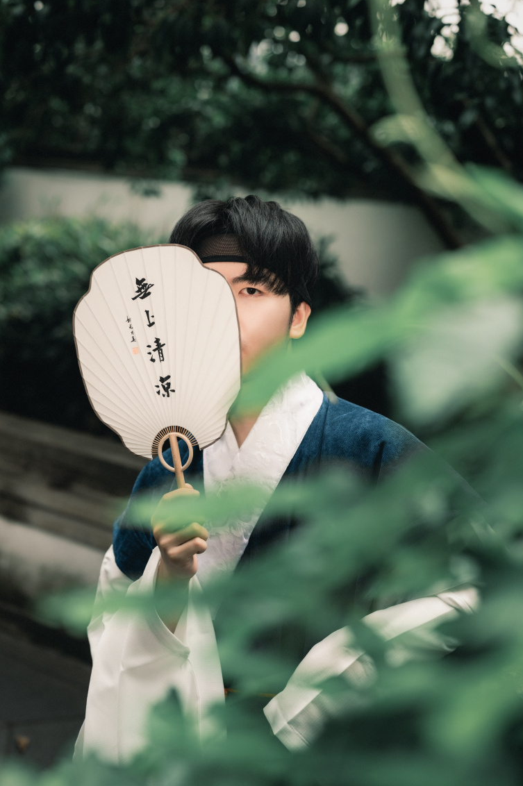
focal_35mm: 53
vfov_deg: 37.5
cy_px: 398
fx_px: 1157
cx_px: 265
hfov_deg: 25.5
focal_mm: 50
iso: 100
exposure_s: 1/400
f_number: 2.8
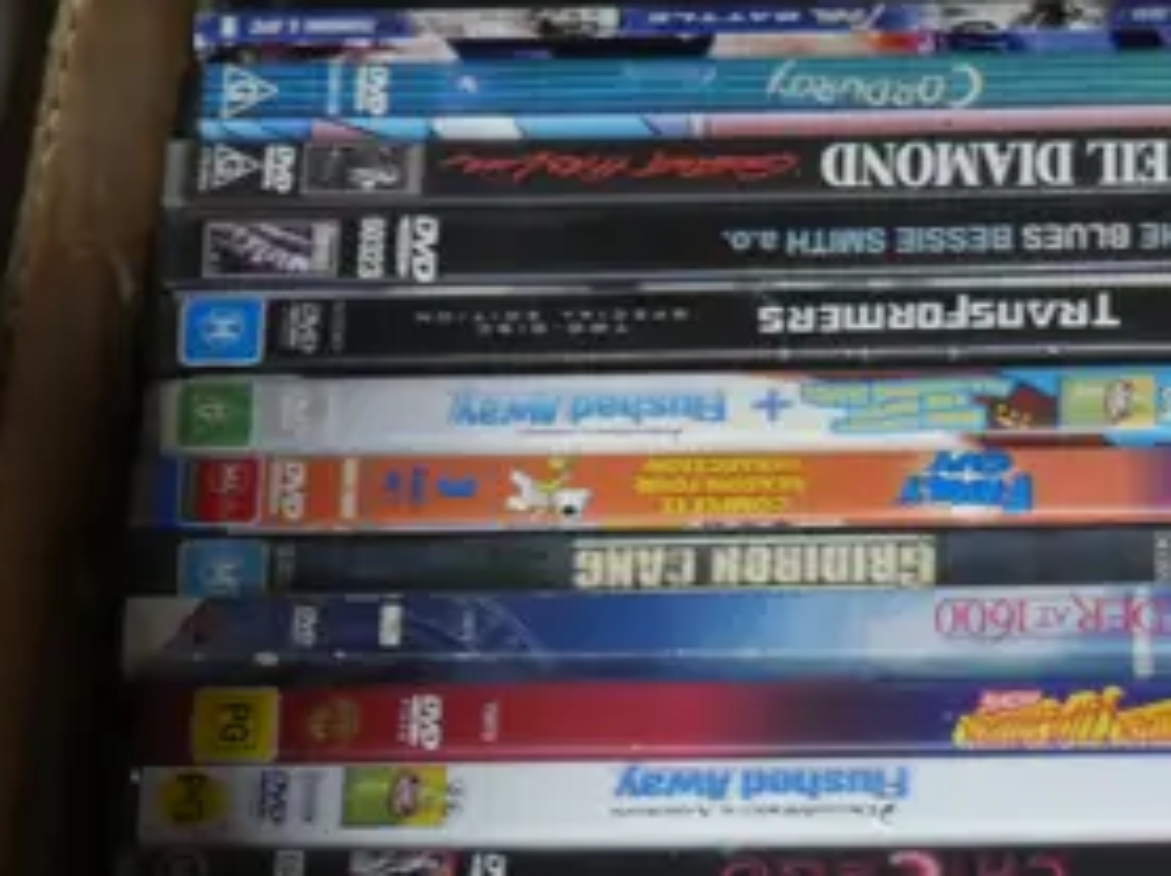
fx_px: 6726
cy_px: 836
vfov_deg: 7.4
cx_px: 1693
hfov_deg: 9.7
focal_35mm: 199
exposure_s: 1/60
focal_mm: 27
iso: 800
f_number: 5.3
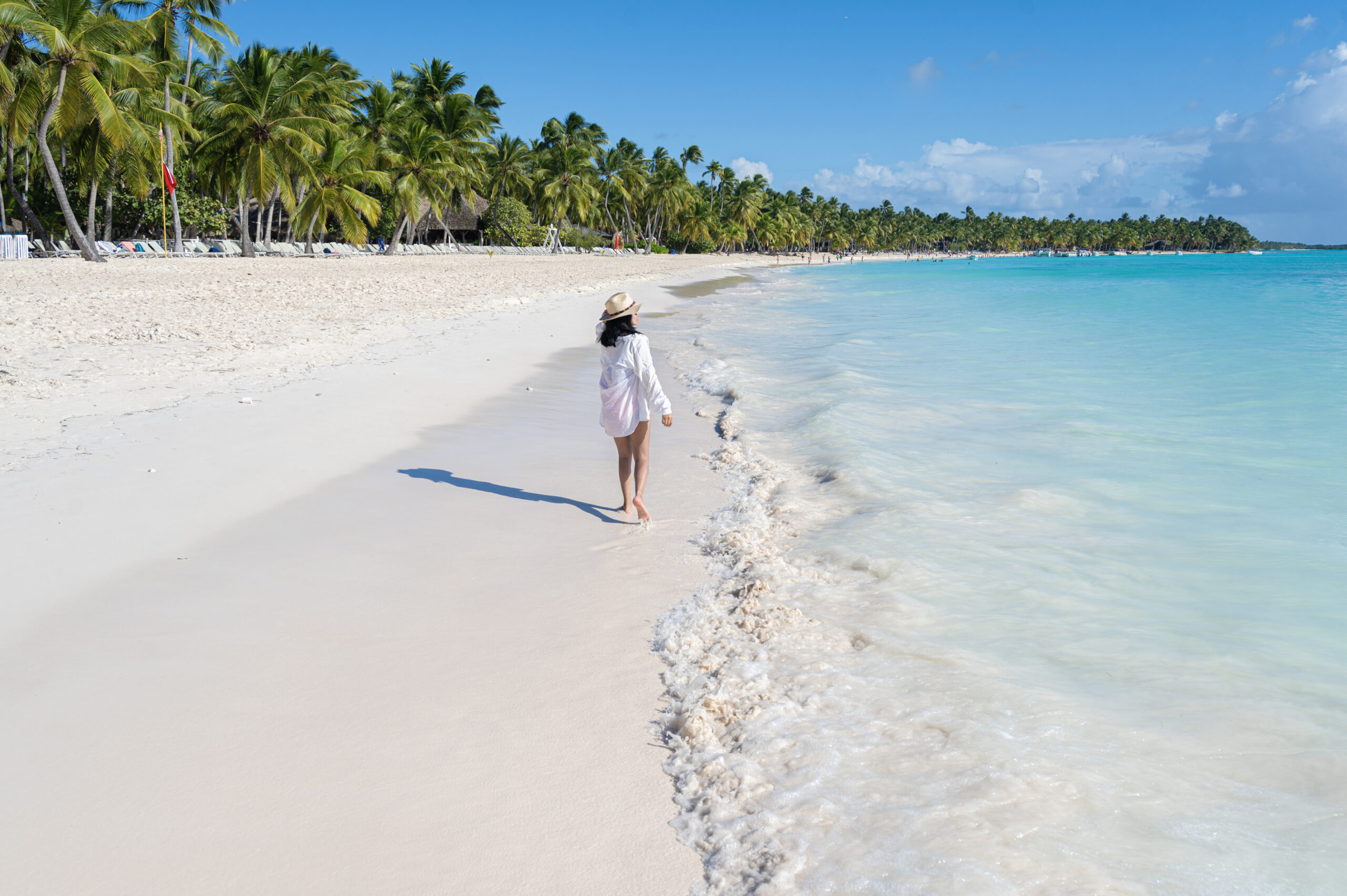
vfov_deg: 41.7
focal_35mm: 32
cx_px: 674
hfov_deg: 59.5
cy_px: 448
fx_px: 1178
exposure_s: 1/1000
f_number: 5.6
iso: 100
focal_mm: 31.5
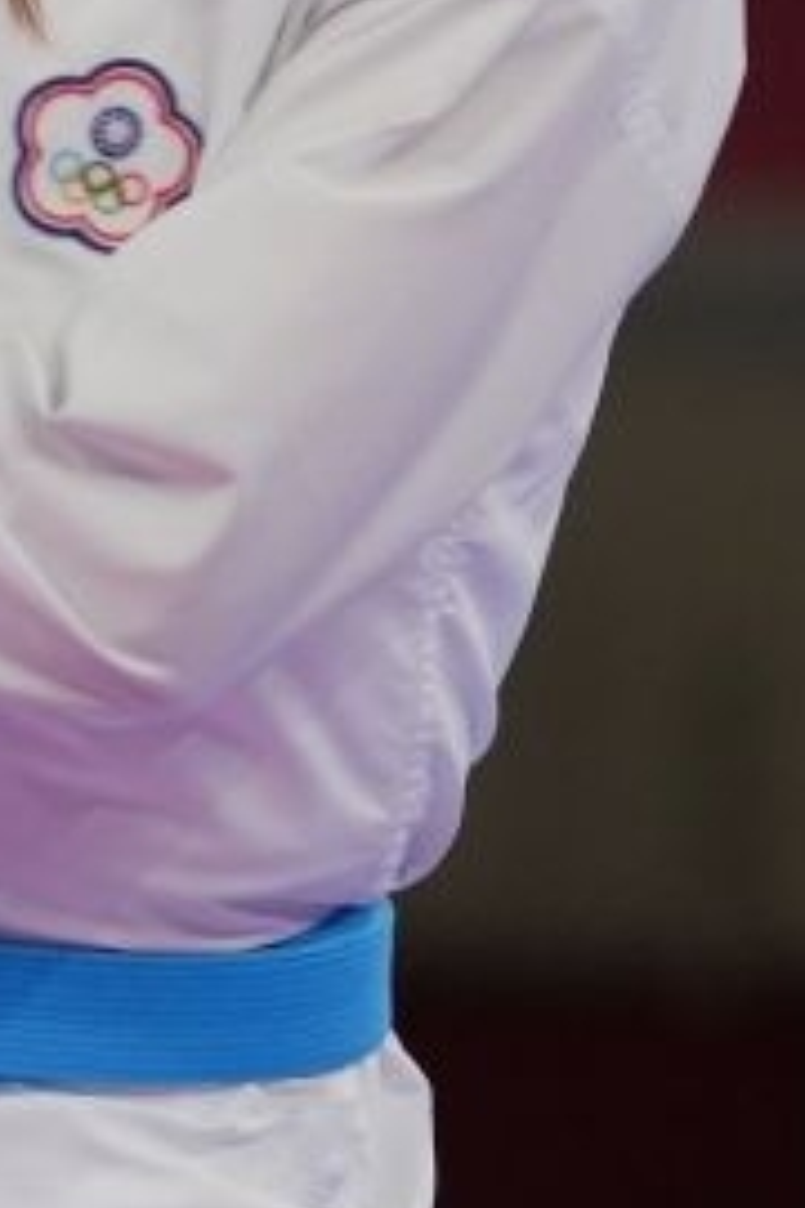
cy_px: 577
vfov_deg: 1.6
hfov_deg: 1.1
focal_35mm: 1275
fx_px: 42762
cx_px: -2142
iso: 500
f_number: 2.8
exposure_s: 1/1000
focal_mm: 191
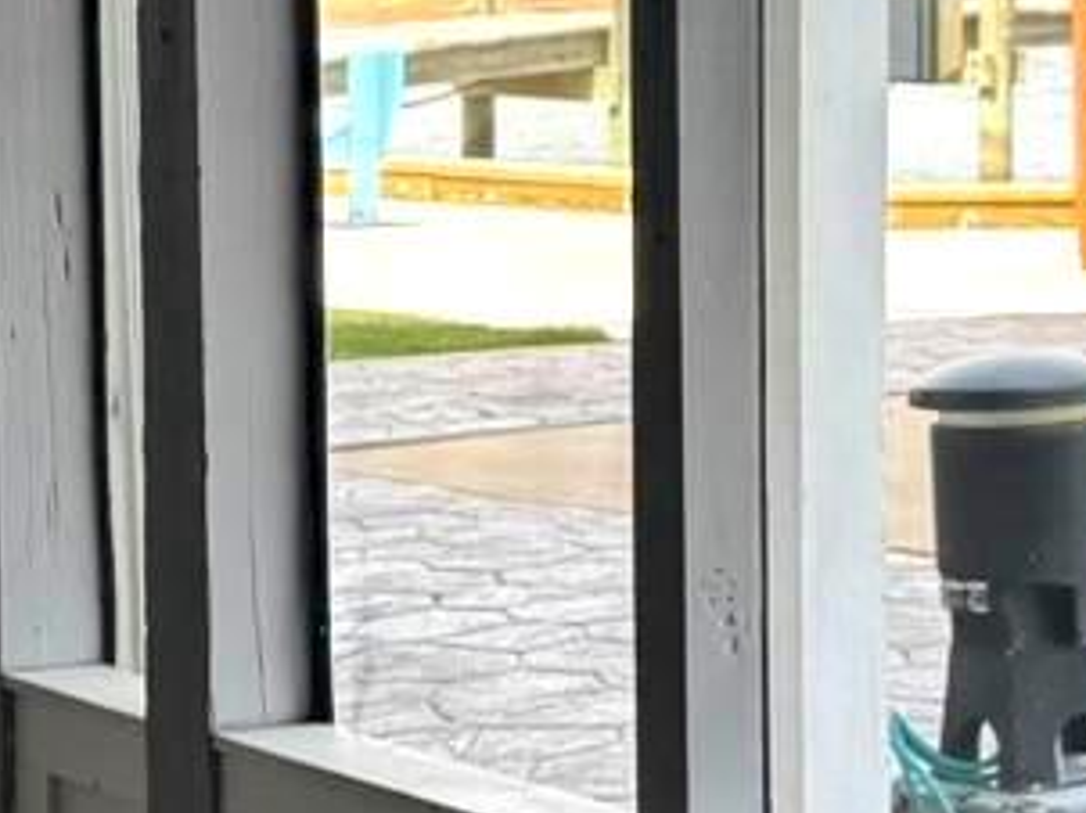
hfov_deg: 12.1
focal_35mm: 163
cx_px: 334
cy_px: 309
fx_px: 5110
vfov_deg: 9.1
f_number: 1.78
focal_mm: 6.76
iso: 80
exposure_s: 1/900
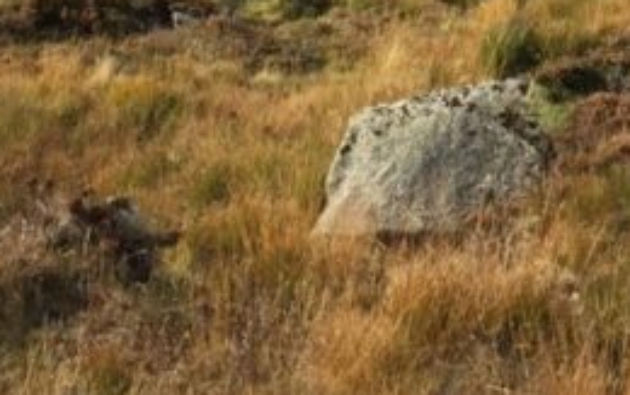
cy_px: -436
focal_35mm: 121
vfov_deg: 9.9
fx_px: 2079
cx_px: 836
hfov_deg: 16.2
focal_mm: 4.15
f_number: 2.2
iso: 32
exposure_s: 1/1041
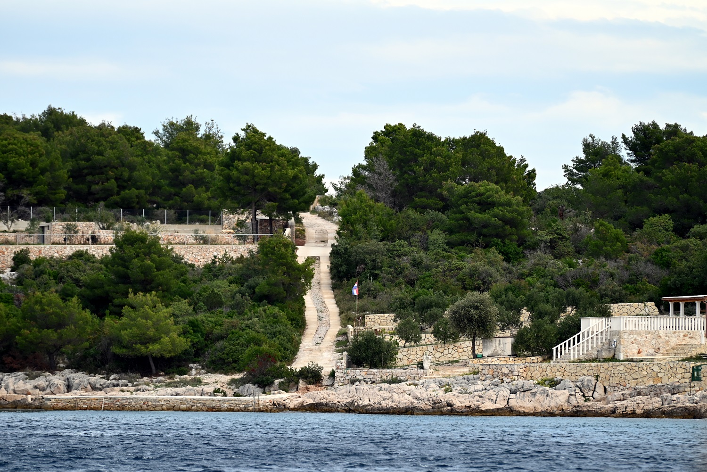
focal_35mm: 230
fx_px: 4518
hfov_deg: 8.9
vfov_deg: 6.0
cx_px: 354
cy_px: 236
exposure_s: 1/1000
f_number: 5.3
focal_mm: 230
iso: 360
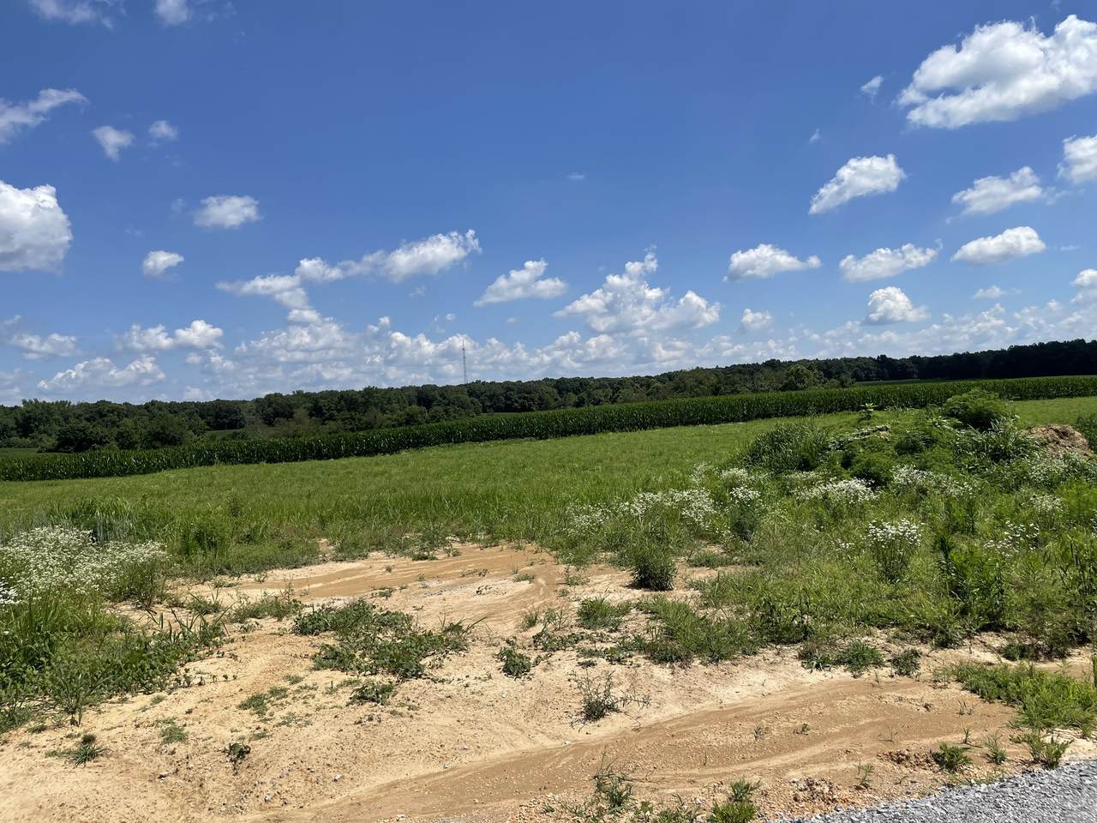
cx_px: 548
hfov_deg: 67.3
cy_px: 412
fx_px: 824
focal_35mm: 26
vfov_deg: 53.1
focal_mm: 4.2
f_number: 1.6
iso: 32
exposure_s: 1/5556
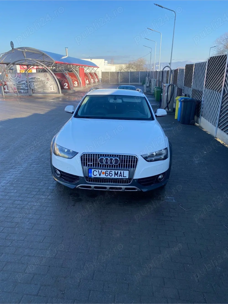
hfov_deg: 53.0
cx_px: 114
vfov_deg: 67.3
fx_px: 228
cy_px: 152
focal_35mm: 26
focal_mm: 4.25
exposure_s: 1/919
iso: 32
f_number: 1.8
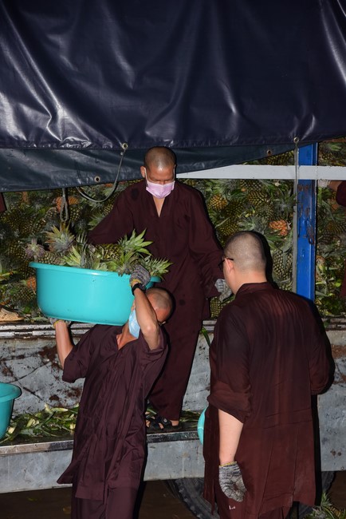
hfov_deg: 18.2
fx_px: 1080
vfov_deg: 27.0
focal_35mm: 75
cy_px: 260
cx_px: 173
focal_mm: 75
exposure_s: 1/160
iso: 1250
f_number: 6.3
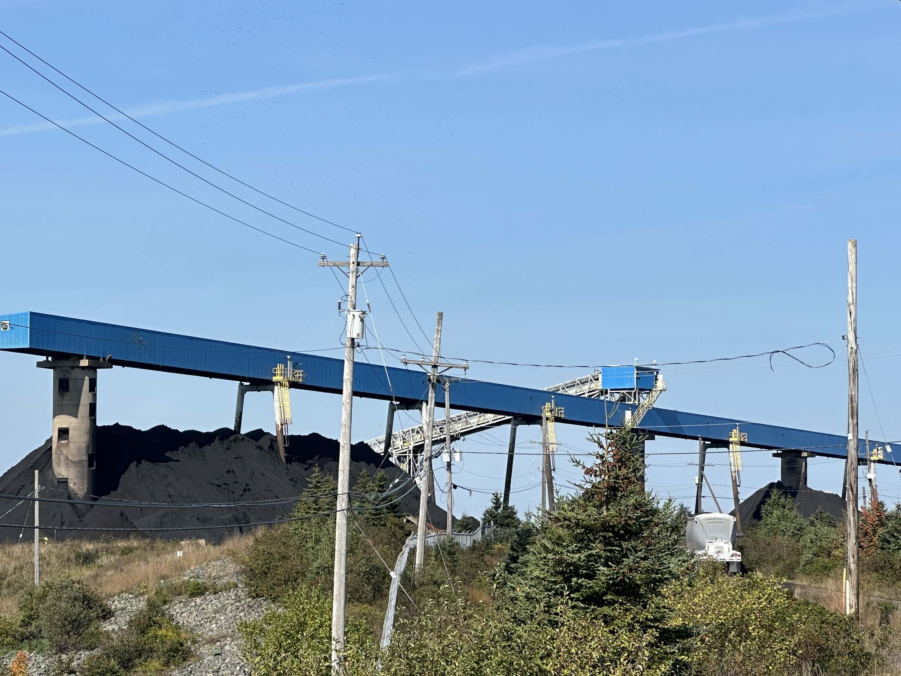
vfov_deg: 14.3
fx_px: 2681
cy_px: 444
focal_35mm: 103
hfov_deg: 19.0
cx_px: 312
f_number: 2.8
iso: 32
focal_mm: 9
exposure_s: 1/903
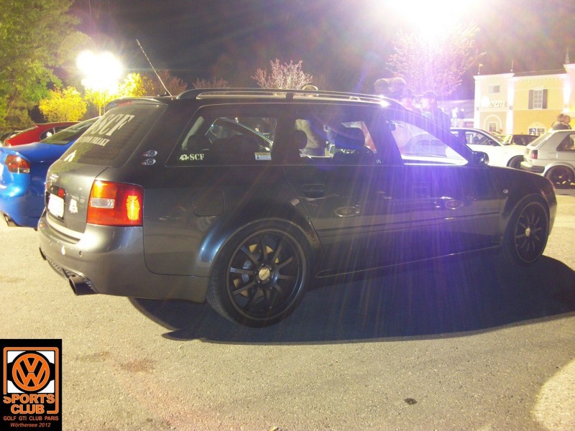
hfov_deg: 54.0
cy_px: 216
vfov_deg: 41.8
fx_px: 565
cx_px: 288
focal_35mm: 34
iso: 167
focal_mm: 5.7
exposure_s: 1.5
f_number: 2.9
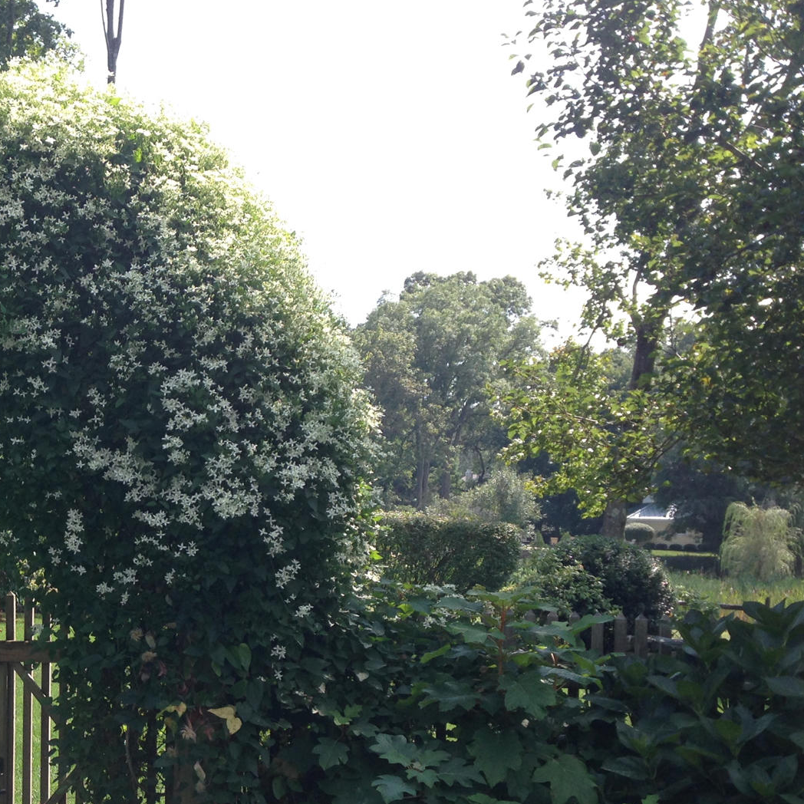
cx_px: 50
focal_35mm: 57
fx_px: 1498
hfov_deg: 28.6
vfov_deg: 29.8
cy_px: 532
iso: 50
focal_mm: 4.12
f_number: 2.4
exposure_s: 1/502
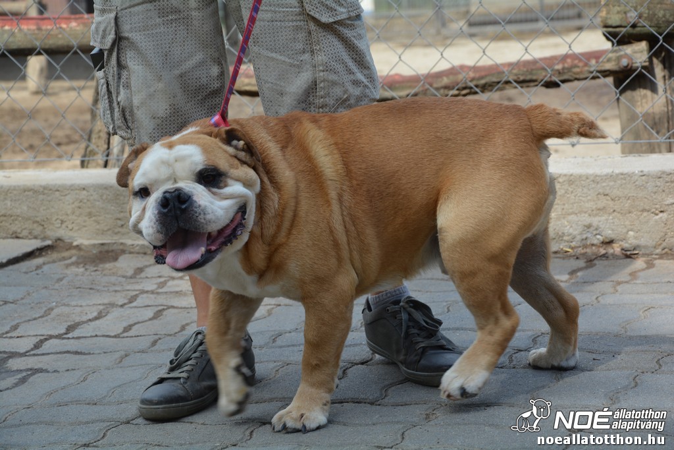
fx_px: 2247
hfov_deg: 17.1
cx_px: 337
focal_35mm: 120
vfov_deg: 11.4
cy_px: 225
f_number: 8
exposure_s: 1/200
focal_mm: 80
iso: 100
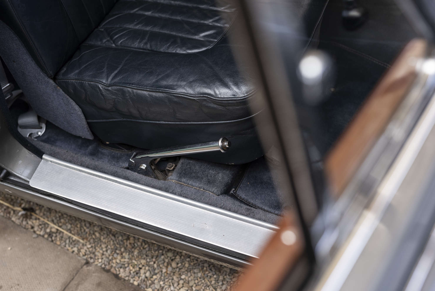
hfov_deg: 39.6
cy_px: 146
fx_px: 604
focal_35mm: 50
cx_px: 218
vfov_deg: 27.0
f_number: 3.5
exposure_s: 1/60
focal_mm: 50
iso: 400
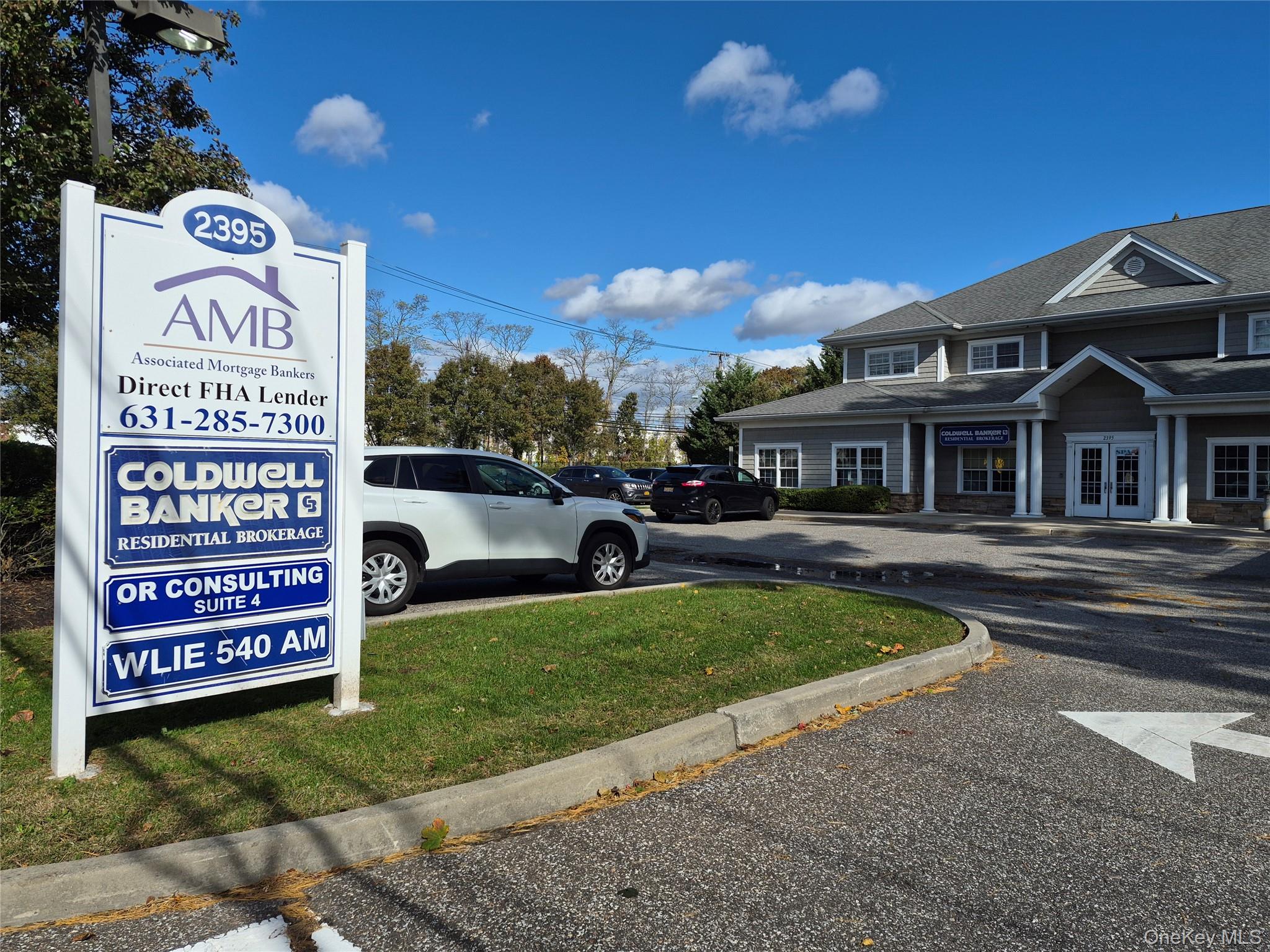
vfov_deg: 58.9
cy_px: 476
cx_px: 635
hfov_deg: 73.9
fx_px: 844
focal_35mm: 23
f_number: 1.8
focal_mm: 5.4
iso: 64
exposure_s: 1/7696
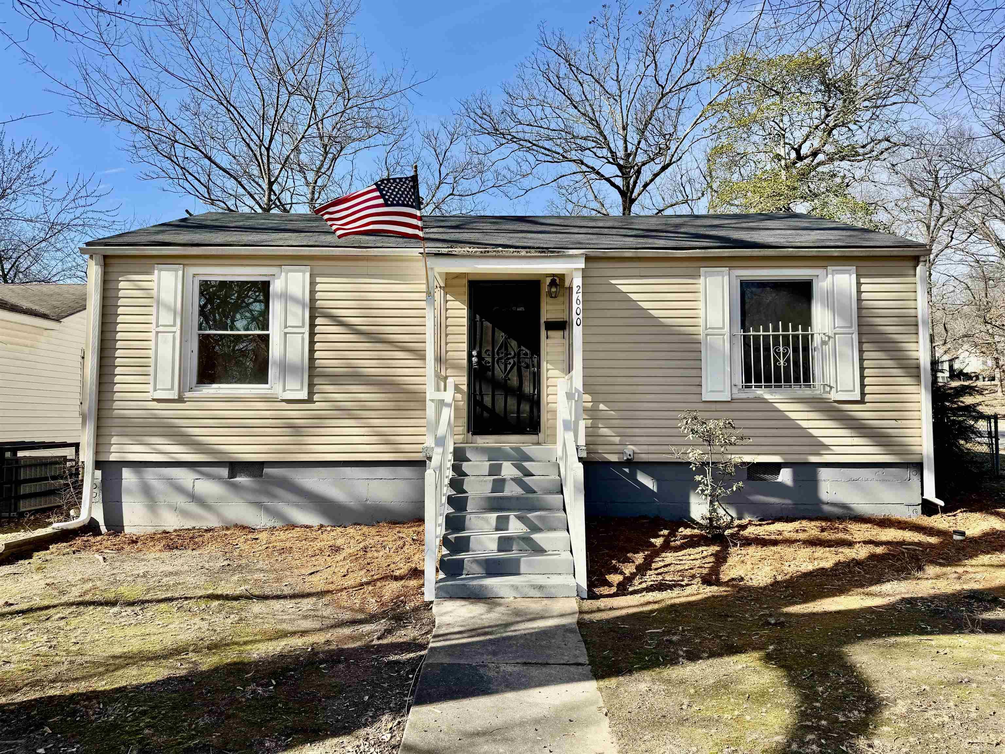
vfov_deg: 56.8
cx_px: 502
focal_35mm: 24
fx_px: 697
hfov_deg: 71.6
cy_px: 377
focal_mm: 6.76
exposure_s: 1/2506
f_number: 1.78
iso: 80
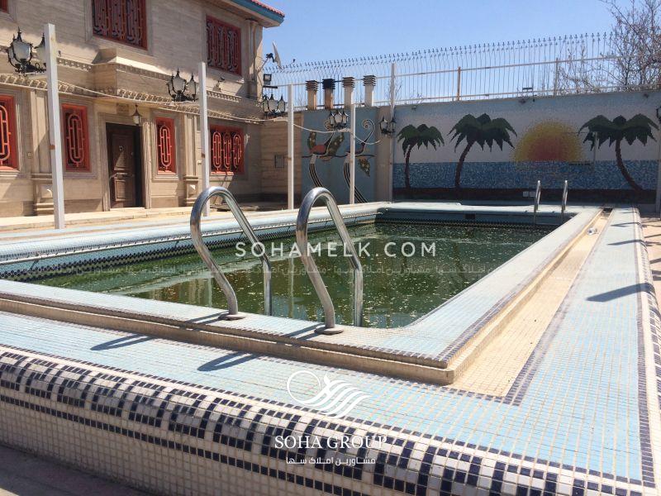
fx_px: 554
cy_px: 248
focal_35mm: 29
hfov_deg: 61.7
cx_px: 330
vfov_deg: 48.2
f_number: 2.2
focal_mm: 4.15
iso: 32
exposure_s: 1/3731
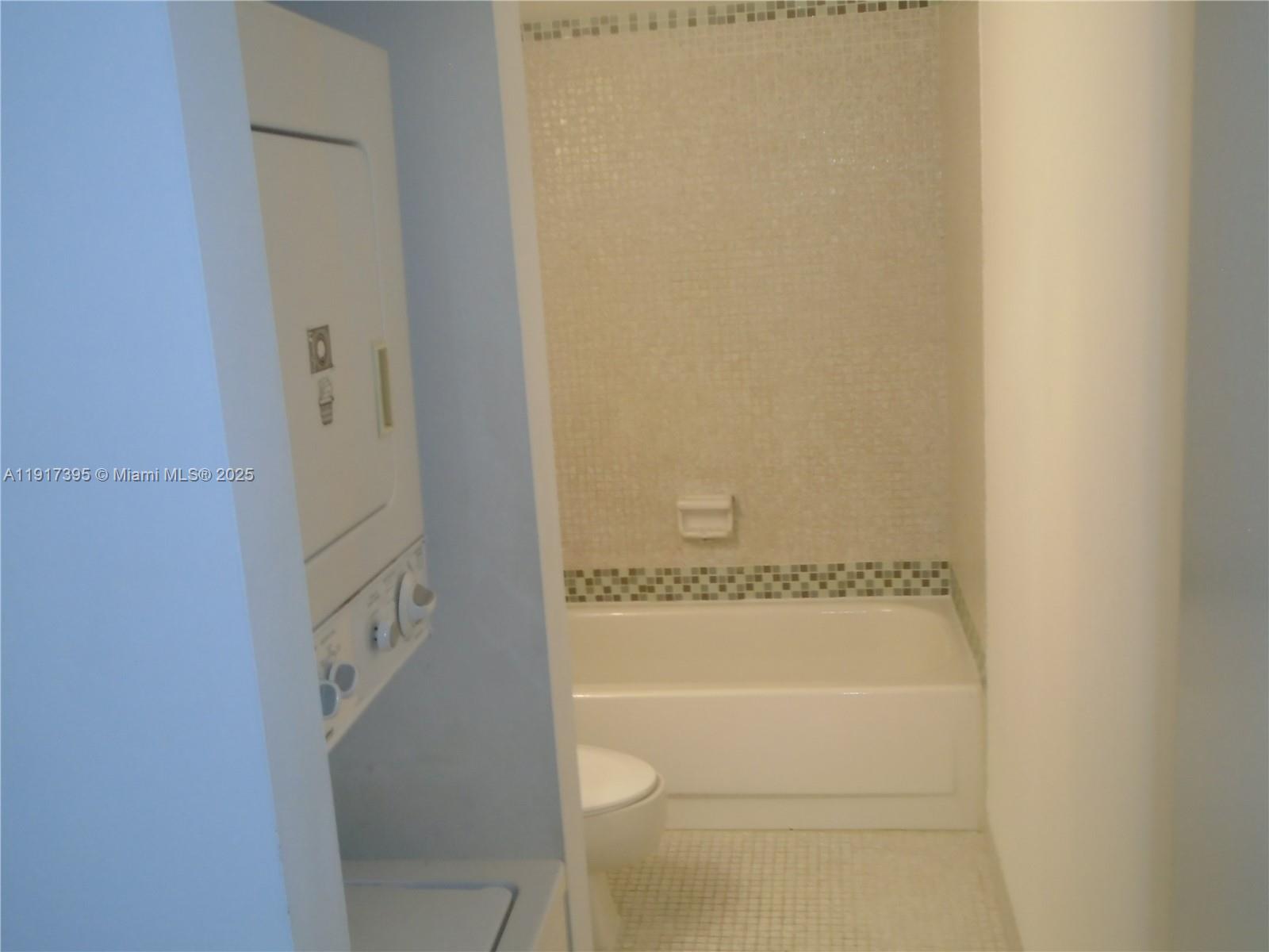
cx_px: 634
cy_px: 476
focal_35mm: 36
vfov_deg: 39.7
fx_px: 1320
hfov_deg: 51.4
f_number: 3.8
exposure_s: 1/40
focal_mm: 6.4
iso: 200
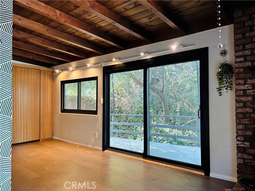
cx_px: 128
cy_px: 96
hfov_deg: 67.3
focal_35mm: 26
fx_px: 192
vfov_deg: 53.1
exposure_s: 1/60
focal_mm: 5.96
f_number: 1.6
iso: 250
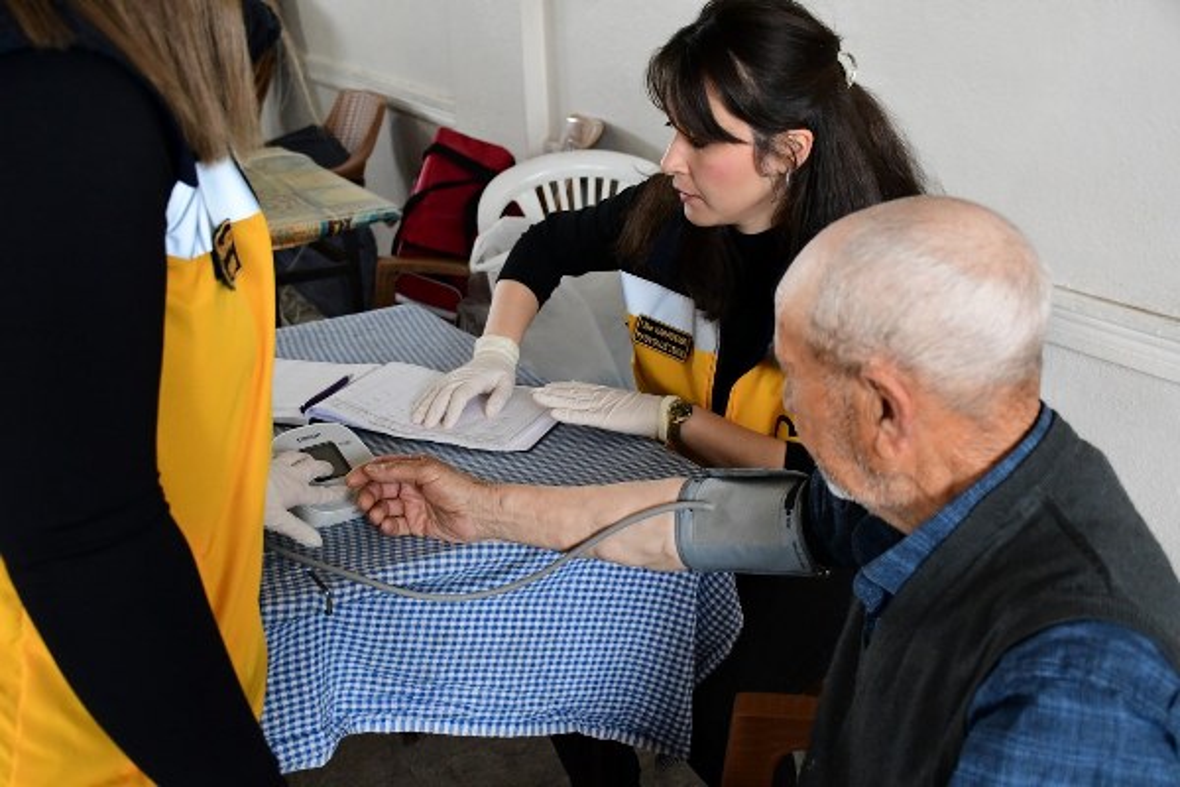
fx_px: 1311
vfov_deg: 33.4
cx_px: 590
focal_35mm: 40
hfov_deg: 48.5
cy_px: 394
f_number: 4
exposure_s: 1/160
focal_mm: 27
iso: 4000
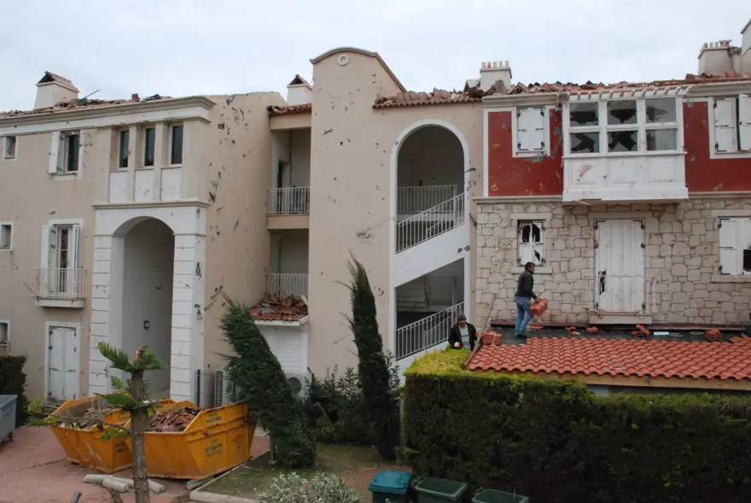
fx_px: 564
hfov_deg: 67.3
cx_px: 376
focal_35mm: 27
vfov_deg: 48.0
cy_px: 252
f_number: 10
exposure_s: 1/400
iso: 1600
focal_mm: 18
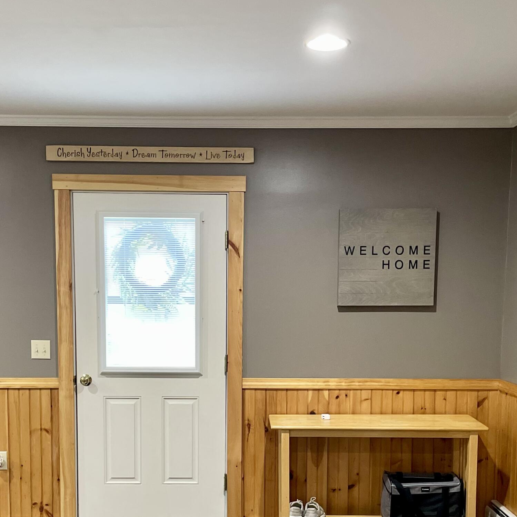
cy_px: 379
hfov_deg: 36.8
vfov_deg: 36.1
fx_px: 777
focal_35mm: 46
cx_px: 241
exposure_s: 1/40
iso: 400
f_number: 1.6
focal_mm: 4.2
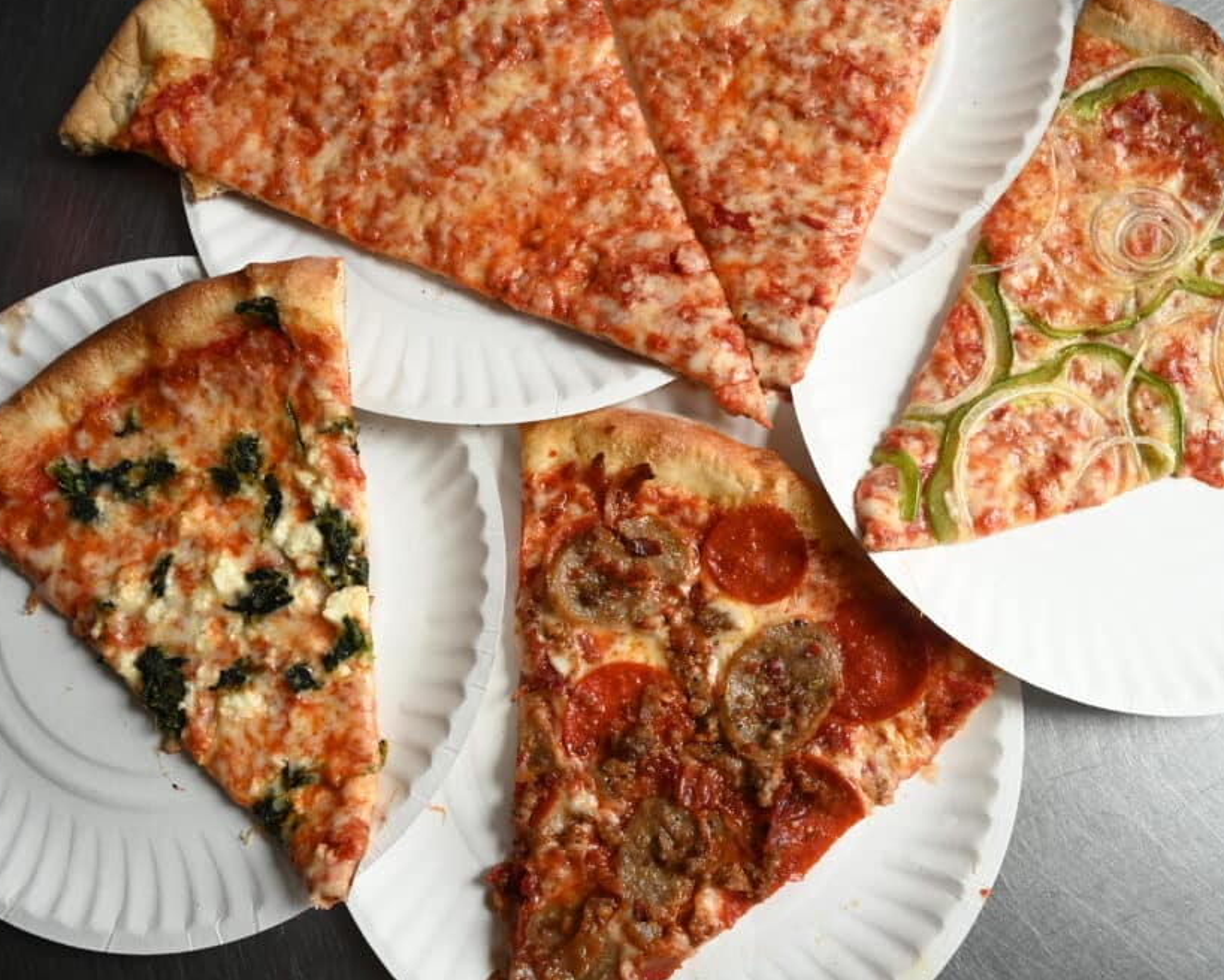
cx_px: 695
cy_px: 475
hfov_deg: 52.7
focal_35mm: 34
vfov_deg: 43.4
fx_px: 1232
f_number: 6.3
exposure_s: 1/125
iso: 1000
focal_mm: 29
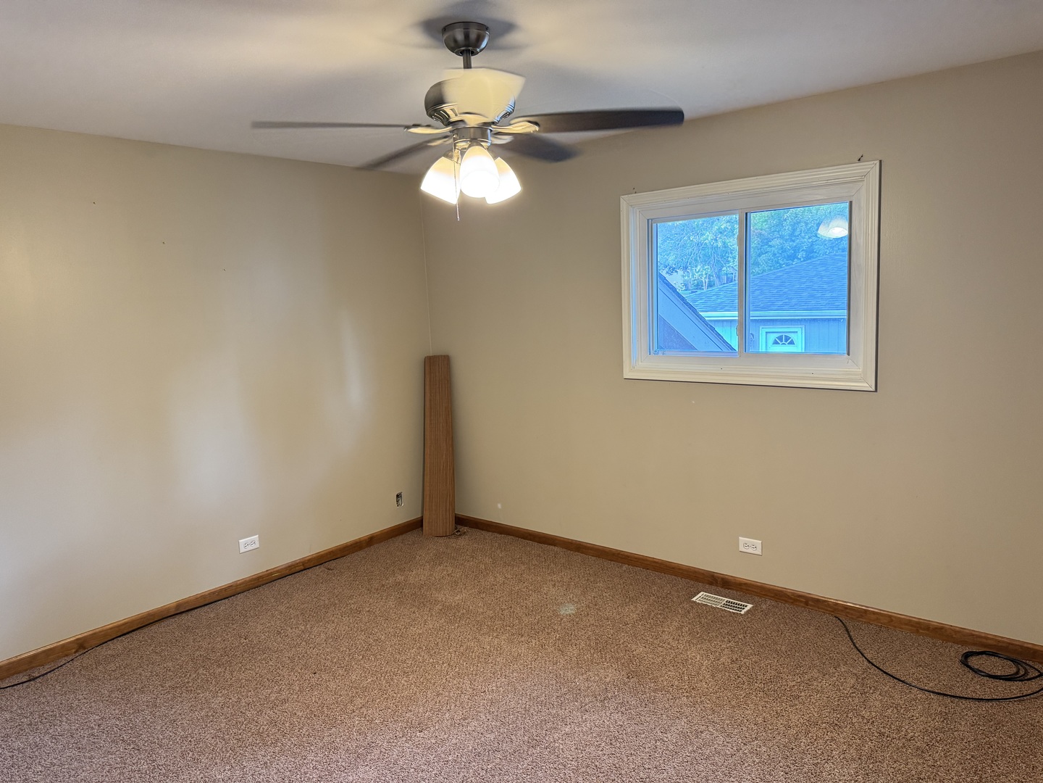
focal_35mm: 24
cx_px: 522
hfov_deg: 71.6
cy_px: 392
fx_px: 723
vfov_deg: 56.8
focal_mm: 6.76
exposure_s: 1/60
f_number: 1.78
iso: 200
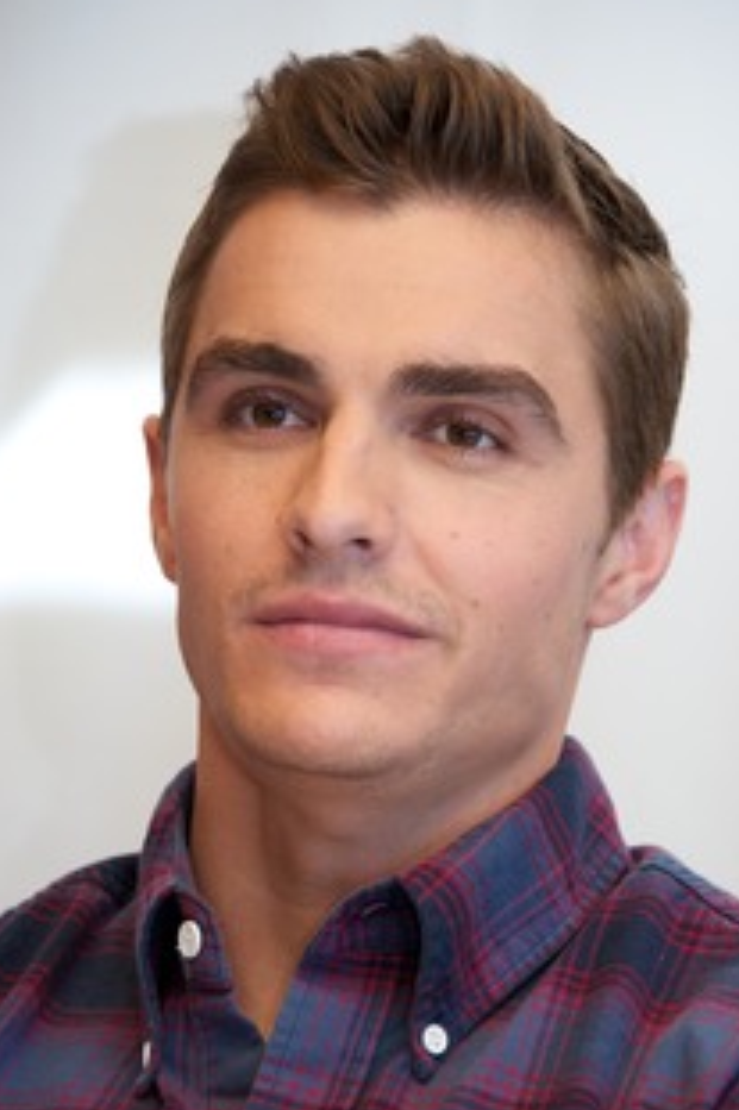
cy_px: 646
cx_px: 436
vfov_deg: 7.6
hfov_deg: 5.1
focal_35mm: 270
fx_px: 8322
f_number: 5.6
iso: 640
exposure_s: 1/80
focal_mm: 210
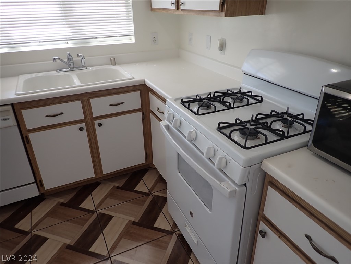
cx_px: 176
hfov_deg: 69.4
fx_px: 253
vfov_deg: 54.9
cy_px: 132
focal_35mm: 25
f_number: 2
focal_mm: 4.5
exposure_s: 1/160
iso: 100
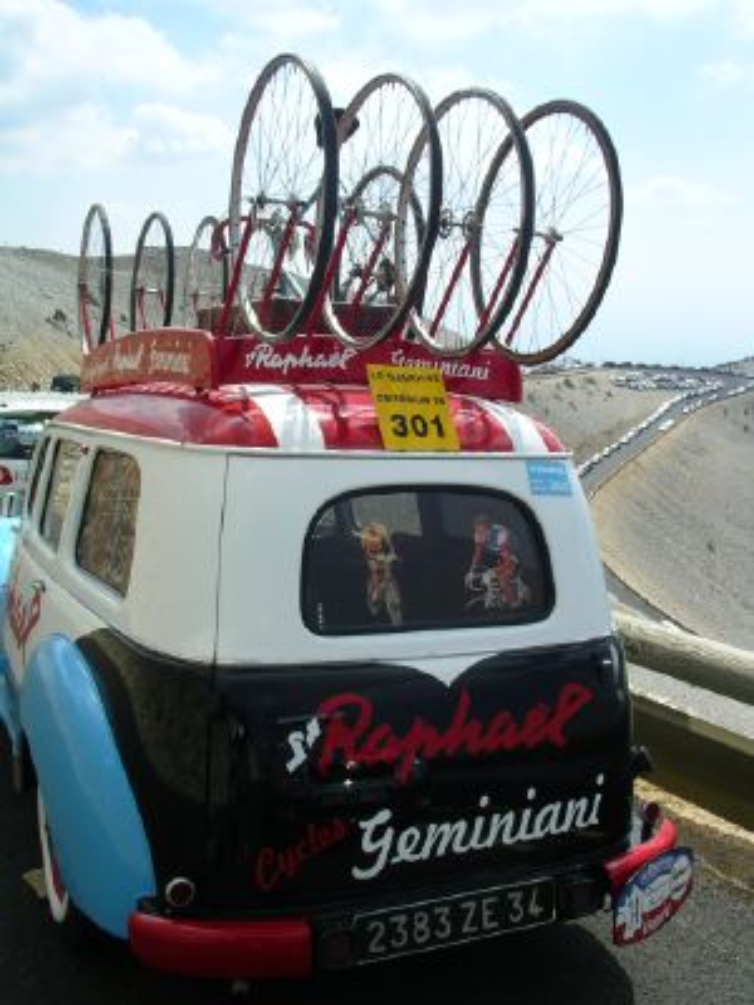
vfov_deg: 50.1
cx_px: 377
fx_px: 1075
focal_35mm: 37
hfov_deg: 38.7
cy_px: 502
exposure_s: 1/200
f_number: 6.9
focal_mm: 5.7
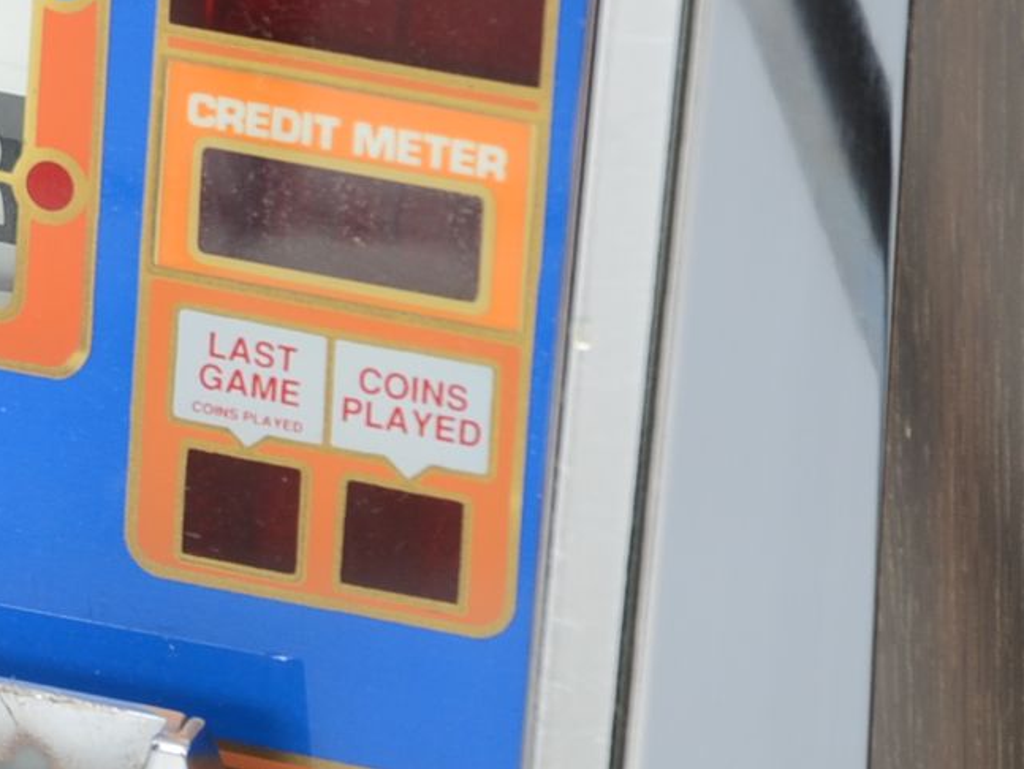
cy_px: 11
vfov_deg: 3.0
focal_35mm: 493
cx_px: -744
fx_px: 14592
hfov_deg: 4.0
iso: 200
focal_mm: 90
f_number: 5.6
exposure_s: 1/80
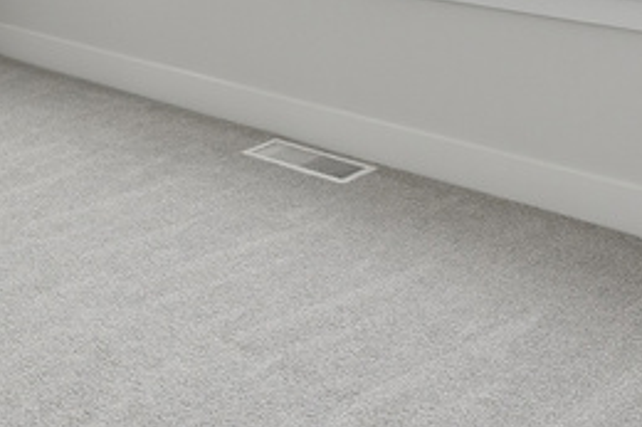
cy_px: -247
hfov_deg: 29.1
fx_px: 1123
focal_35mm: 63
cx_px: -49
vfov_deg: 18.6
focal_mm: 16
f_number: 10
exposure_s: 1/400
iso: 250
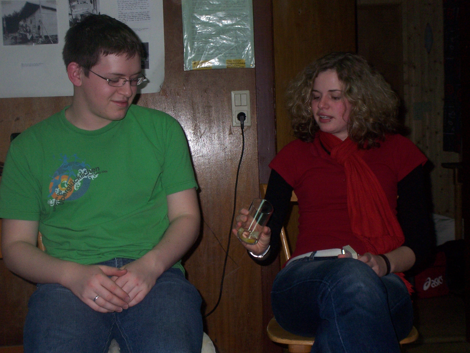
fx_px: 828
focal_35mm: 61
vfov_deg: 24.0
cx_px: 235
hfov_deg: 31.7
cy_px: 176
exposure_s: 1/80
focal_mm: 9.9
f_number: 4.1
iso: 125
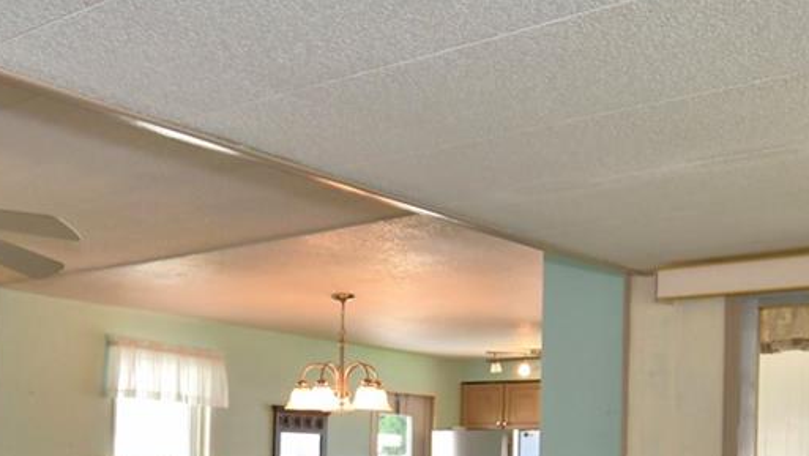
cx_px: 255
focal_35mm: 49
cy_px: 450
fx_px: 1052
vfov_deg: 23.5
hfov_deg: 41.4
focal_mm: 10
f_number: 4.5
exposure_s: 1/50
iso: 200
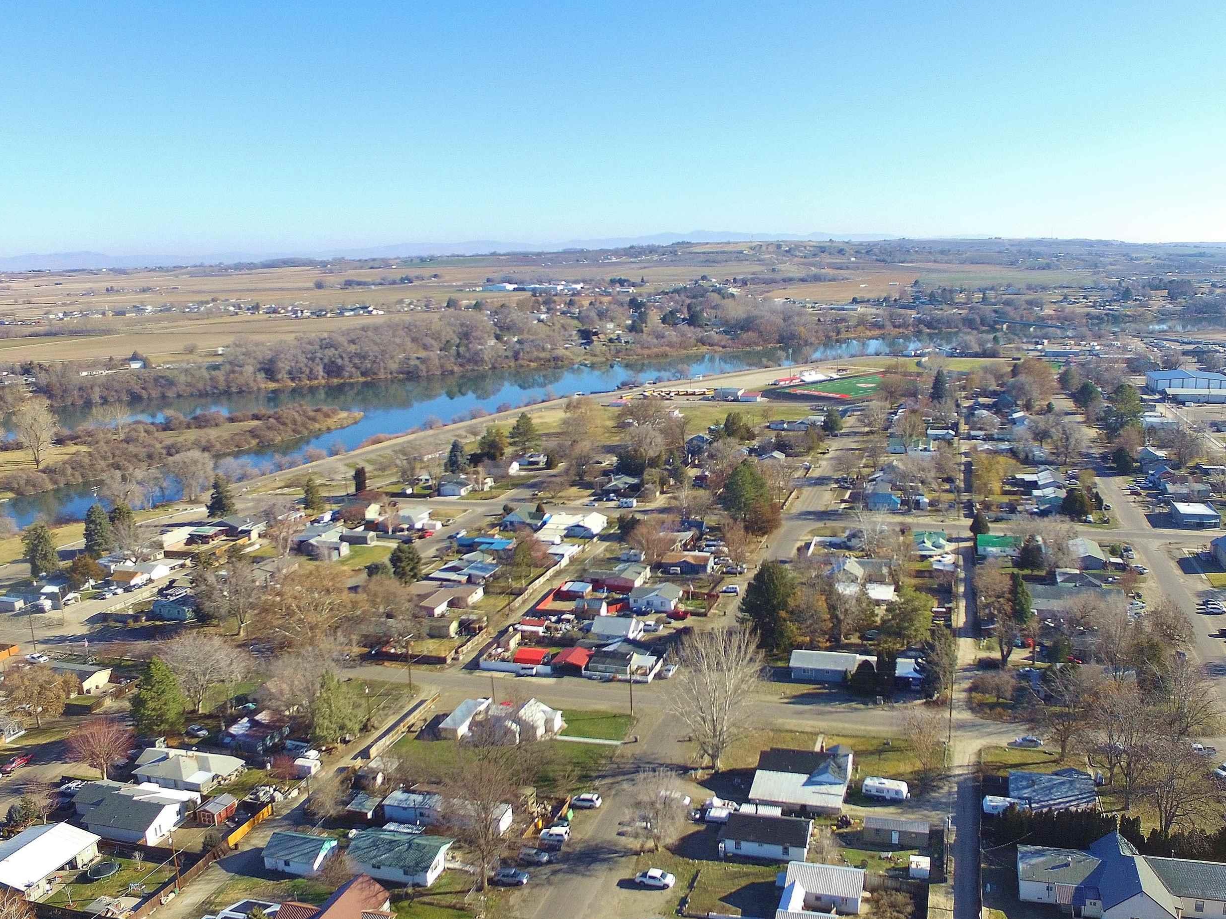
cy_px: 439
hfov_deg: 68.7
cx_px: 733
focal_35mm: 25
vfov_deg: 54.9
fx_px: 885
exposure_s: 1/679
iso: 100
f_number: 2.8
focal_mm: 3.61
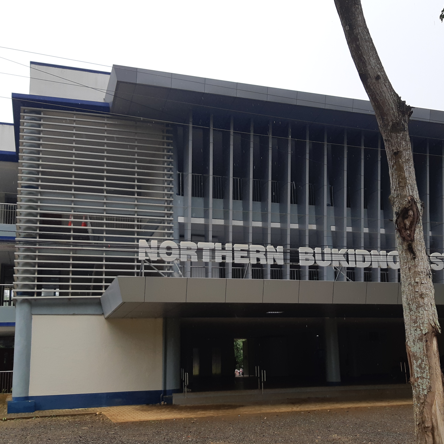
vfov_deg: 43.8
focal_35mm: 38
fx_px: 551
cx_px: 247
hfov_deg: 43.8
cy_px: 250
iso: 40
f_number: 1.7
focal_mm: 3.93
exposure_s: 1/508
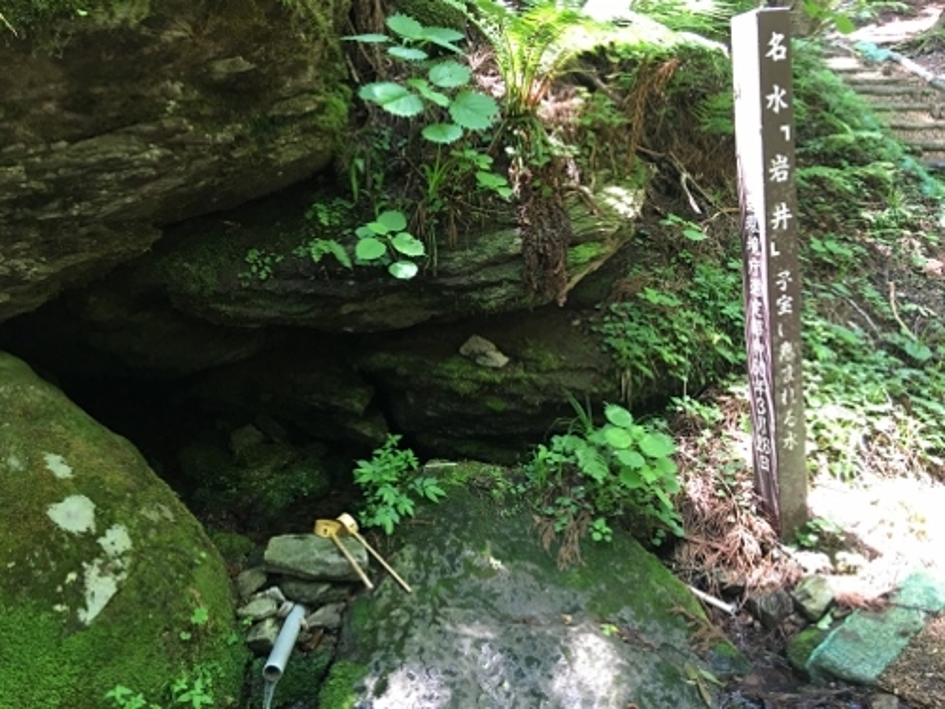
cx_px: 472
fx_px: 792
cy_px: 354
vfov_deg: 48.2
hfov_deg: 61.7
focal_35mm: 29
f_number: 2.2
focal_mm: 4.15
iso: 80
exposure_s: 1/15
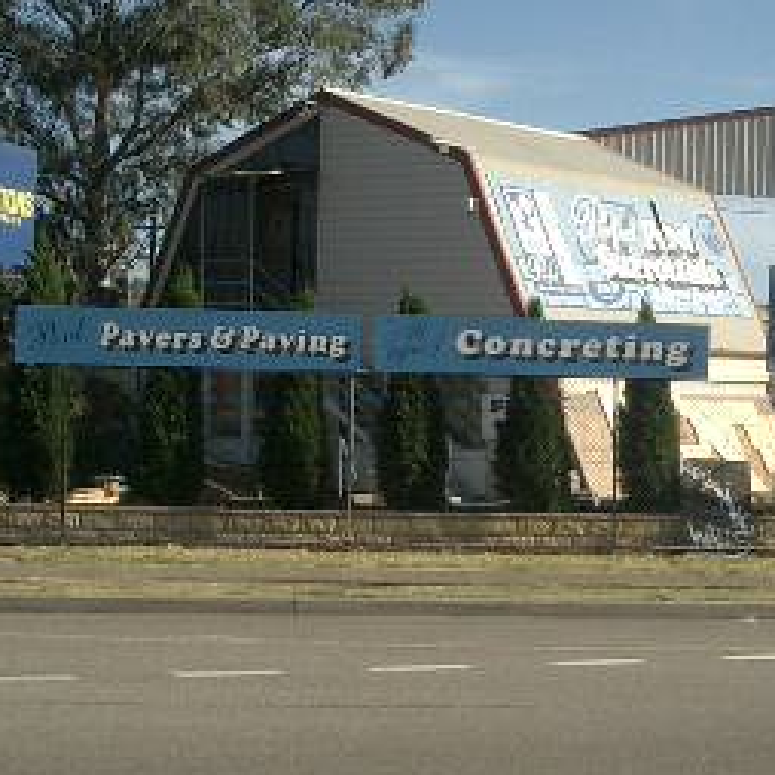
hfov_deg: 21.8
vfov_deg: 22.2
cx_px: 656
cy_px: 366
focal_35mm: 78
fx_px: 1976
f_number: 4.3
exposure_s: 1/500
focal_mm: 5.8
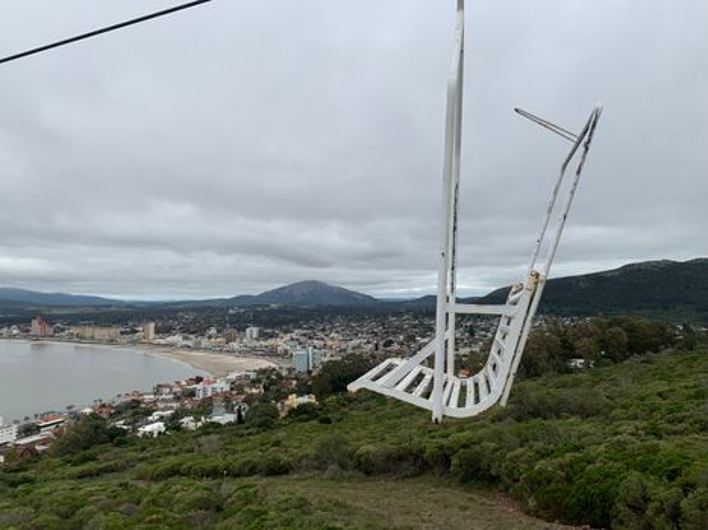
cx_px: 354
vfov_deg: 53.0
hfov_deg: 67.3
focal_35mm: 26
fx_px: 532
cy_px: 265
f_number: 1.8
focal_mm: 4.25
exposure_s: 1/2364
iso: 25
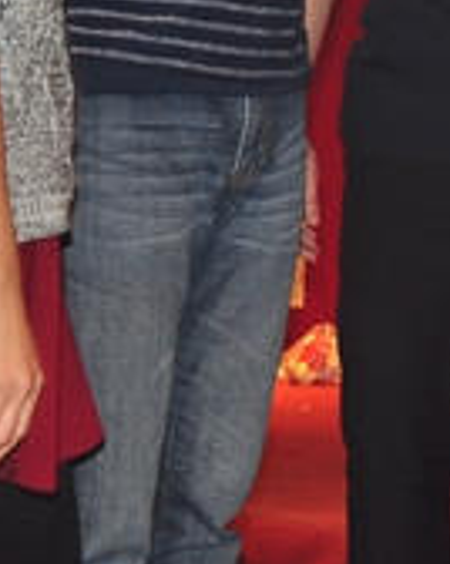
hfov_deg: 8.8
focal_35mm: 164
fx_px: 2735
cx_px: 927
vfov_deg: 11.7
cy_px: 13
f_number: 4.2
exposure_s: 1/20
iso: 400
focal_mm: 28
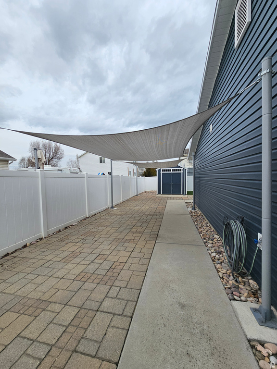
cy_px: 184
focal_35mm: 13
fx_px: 139
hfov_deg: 89.9
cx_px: 138
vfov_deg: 106.2
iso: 50
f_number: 2.2
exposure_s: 1/2483
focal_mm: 2.2
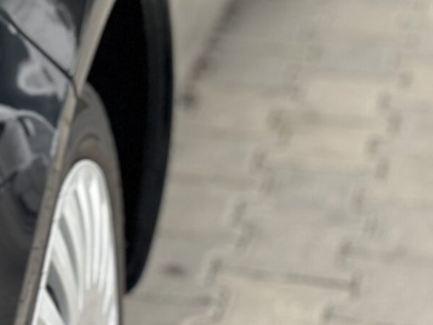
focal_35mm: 203
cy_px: -321
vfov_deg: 7.1
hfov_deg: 9.7
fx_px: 2540
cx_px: -20
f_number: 1.78
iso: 80
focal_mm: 6.86
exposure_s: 1/571
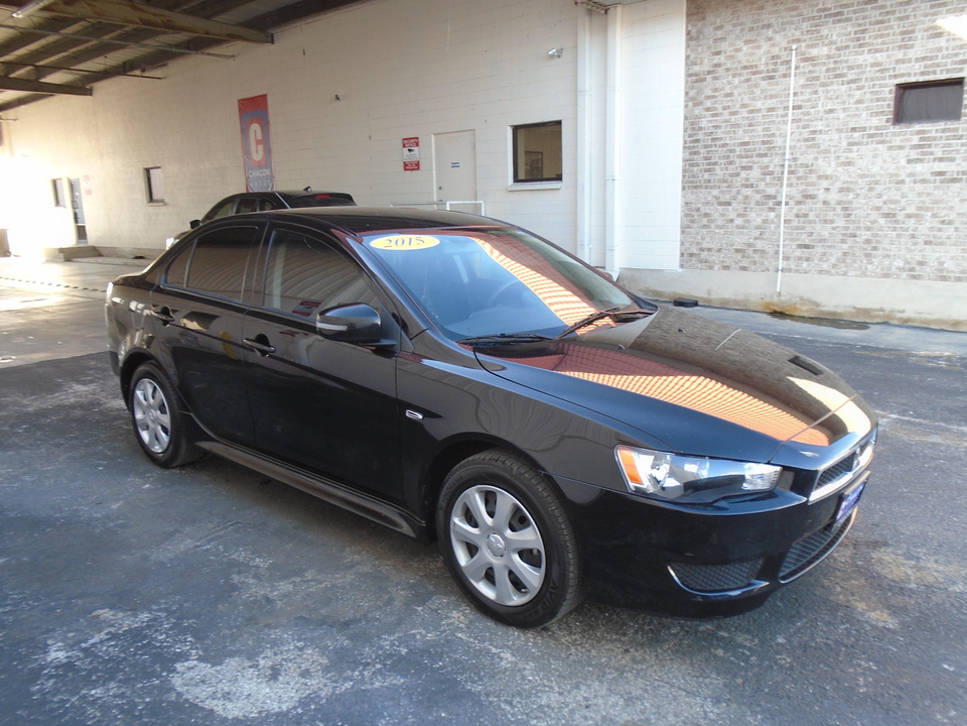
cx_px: 484
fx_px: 726
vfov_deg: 53.1
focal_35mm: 26
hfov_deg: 67.3
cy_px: 363
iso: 100
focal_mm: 4.6
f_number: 3.2
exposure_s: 1/60
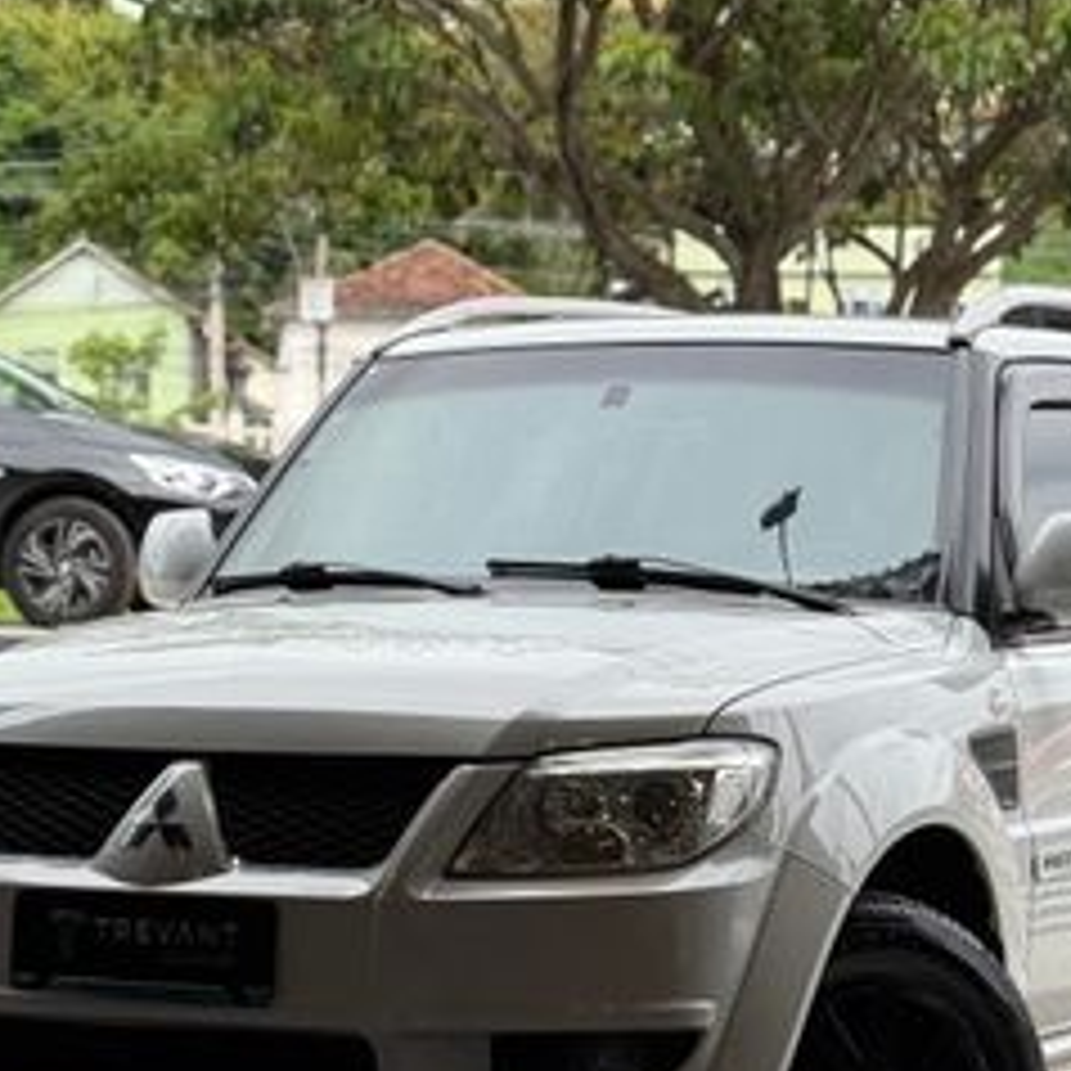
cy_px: 558
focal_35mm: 84
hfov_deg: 20.6
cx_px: 648
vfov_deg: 20.6
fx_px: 2940
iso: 64
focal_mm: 6.76
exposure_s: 1/819
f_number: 1.78
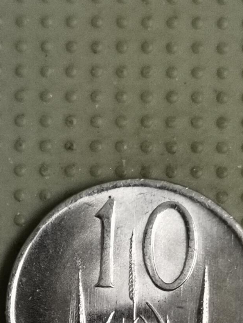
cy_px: 312
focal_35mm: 113
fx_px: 1058
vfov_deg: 17.1
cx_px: 99
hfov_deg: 13.1
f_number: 1.8
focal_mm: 4.75
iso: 400
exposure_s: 1/30
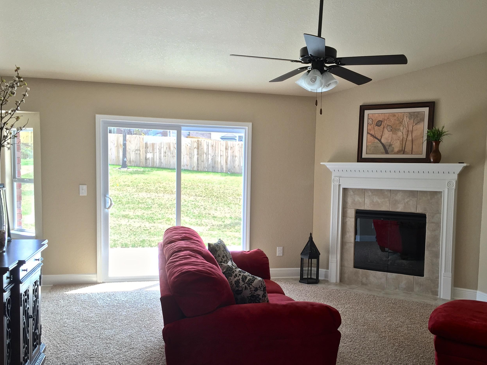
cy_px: 216
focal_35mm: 35
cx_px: 281
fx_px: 492
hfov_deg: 52.4
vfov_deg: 40.5
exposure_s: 1/60
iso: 32
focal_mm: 4.15
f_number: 2.2
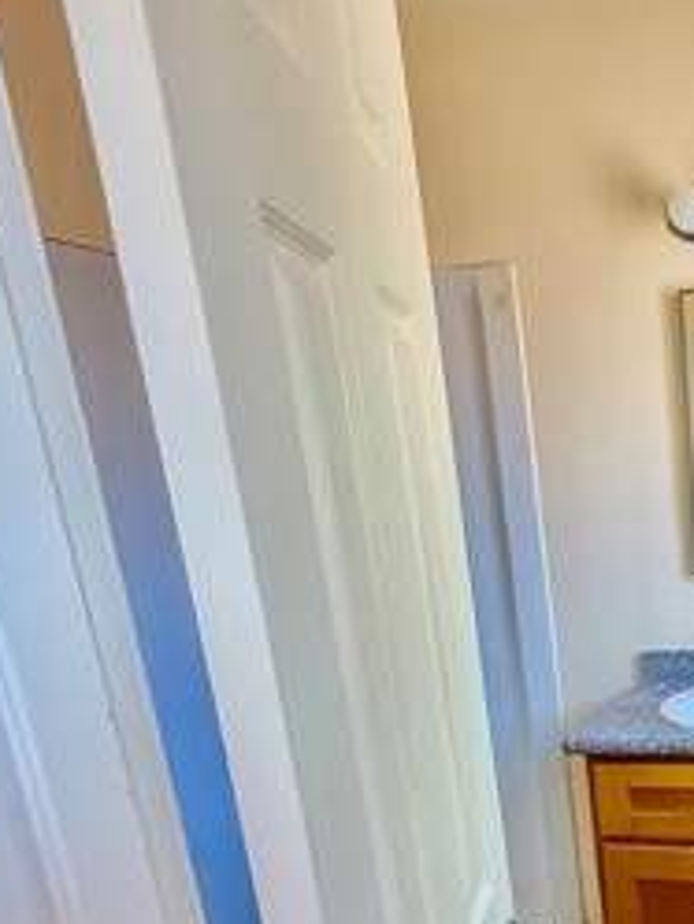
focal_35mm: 36
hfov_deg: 34.0
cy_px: 761
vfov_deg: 48.0
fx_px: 962
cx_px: 779
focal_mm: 2.22
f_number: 2.2
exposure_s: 1/121
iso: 250
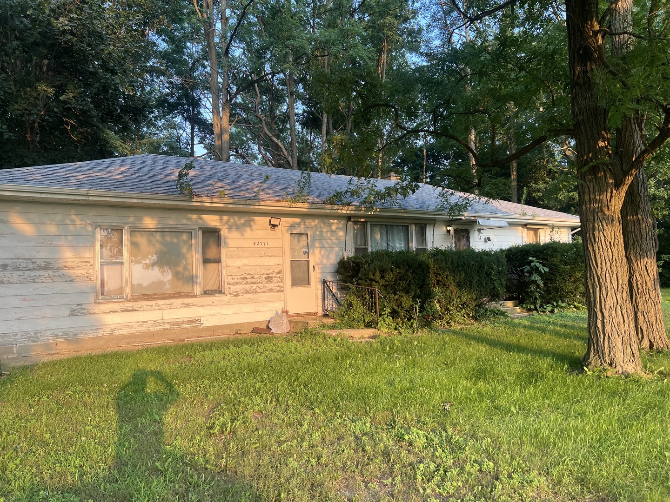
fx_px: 503
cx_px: 335
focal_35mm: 26
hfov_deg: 67.3
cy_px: 251
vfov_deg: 53.1
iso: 40
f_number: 1.5
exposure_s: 1/224
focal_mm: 5.7
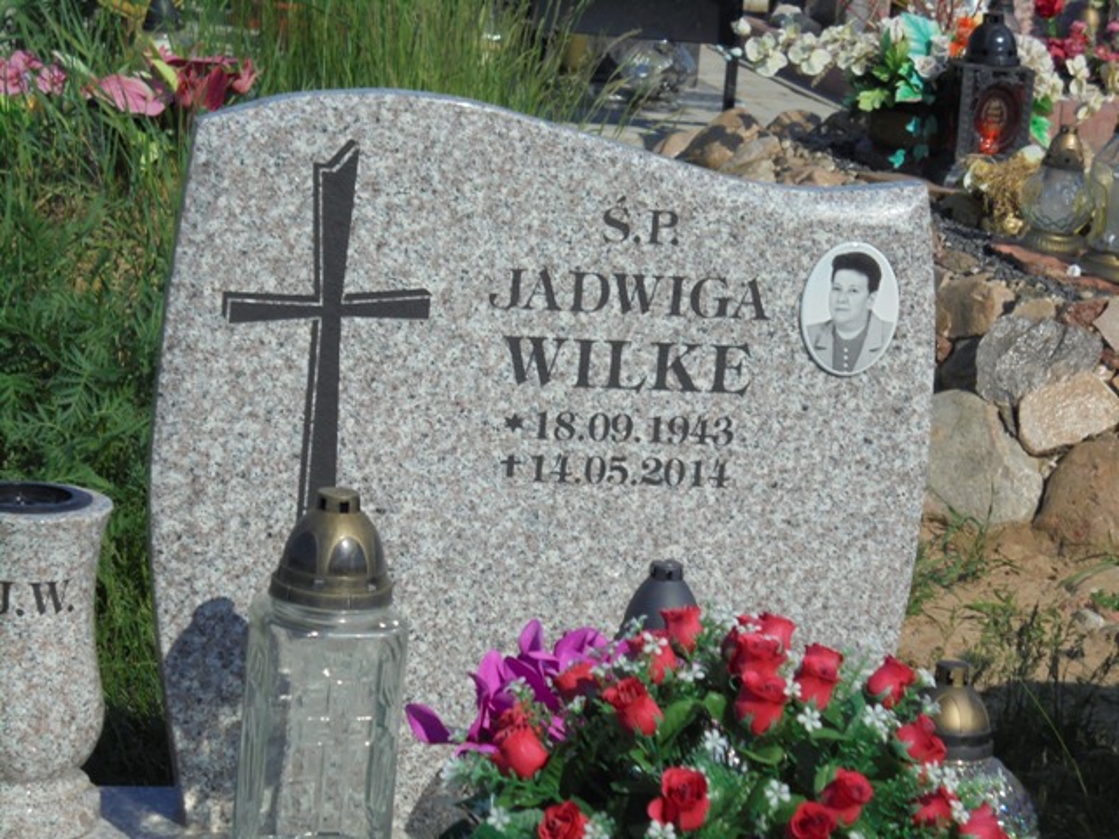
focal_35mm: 94
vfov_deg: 15.7
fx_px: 3039
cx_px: 560
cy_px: 420
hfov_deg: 20.9
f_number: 14.8
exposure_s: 1/125
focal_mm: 16.9
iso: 100
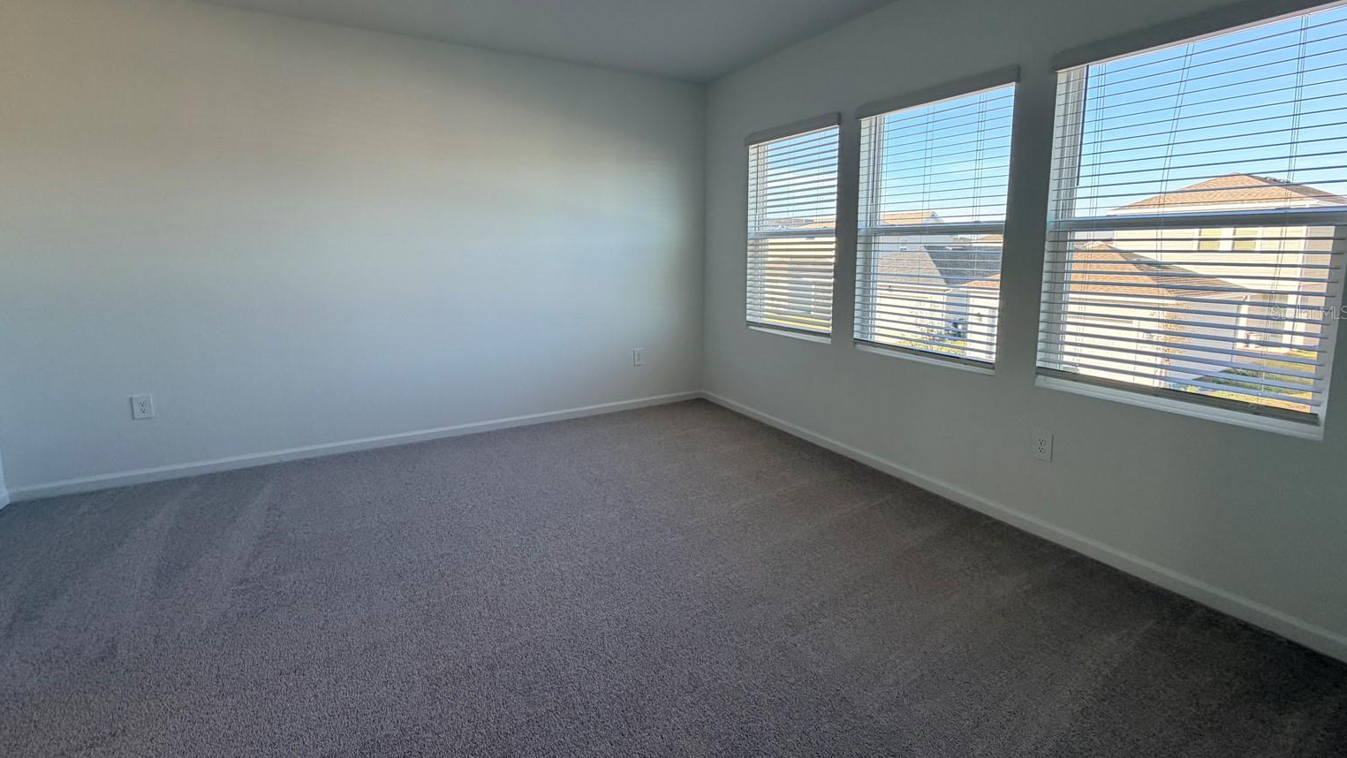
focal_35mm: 16
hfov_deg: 99.3
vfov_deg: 66.6
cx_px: 647
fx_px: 572
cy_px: 312
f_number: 2.2
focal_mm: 2.22
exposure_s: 1/120
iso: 100
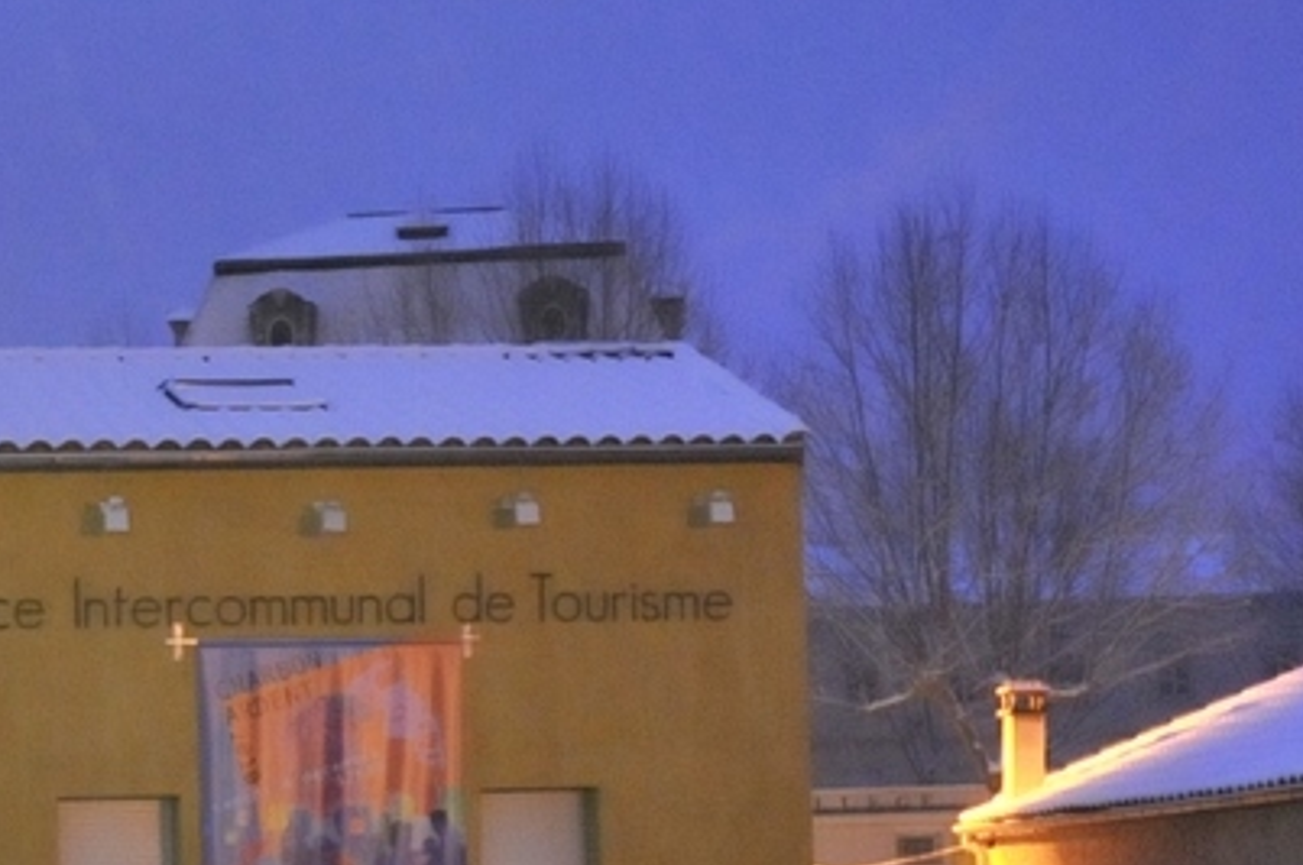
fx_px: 3733
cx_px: 32
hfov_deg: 19.3
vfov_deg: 13.1
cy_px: 722
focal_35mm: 103
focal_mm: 27
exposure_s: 1/30
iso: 3200
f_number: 3.8
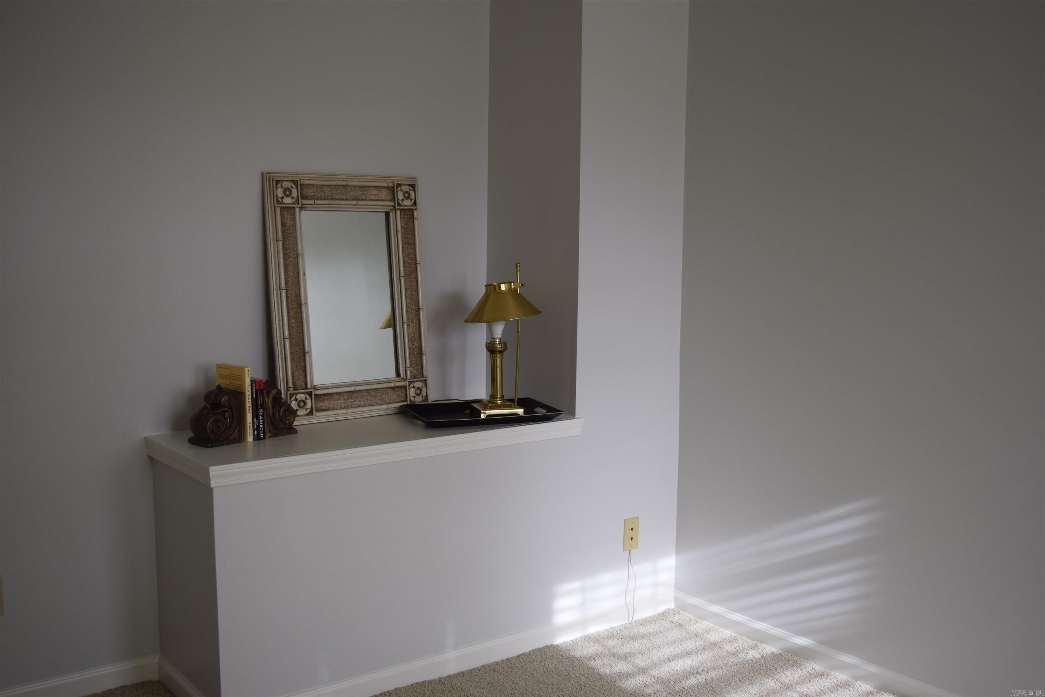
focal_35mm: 38
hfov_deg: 51.3
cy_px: 348
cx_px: 522
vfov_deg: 35.5
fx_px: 1088
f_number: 5
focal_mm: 25
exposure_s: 1/100
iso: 400
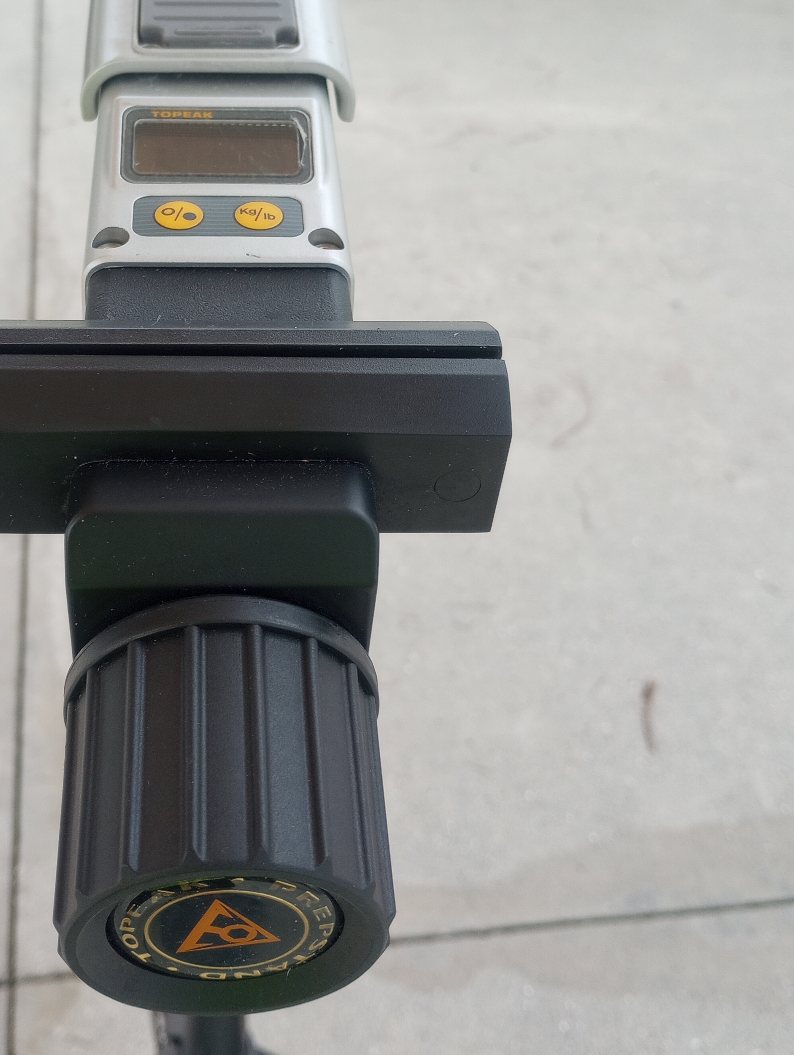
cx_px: 261
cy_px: 371
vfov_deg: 43.3
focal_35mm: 43
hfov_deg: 33.4
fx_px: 1312
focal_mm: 4.27
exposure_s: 1/120
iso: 115
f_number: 1.8
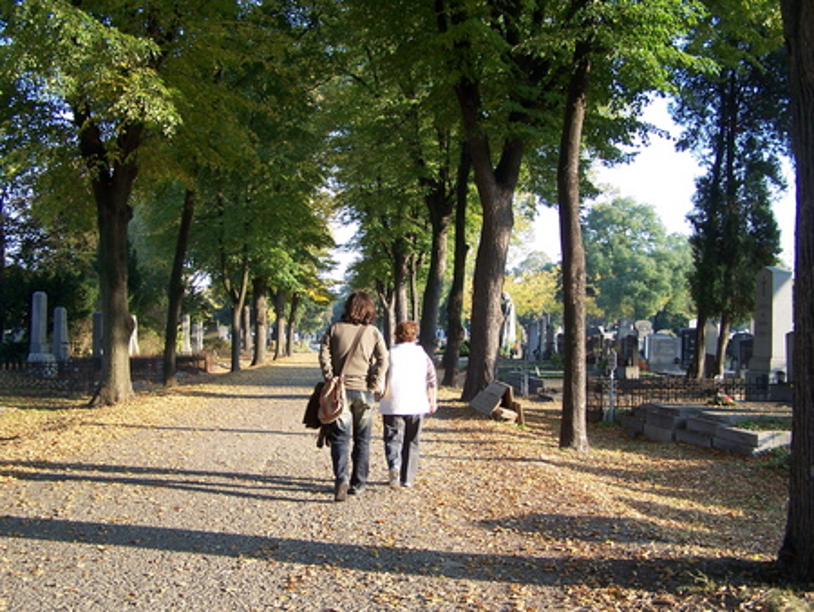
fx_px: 894
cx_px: 407
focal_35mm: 38
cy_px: 306
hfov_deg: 49.0
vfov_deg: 37.8
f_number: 2.8
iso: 80
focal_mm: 6.3
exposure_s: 1/125
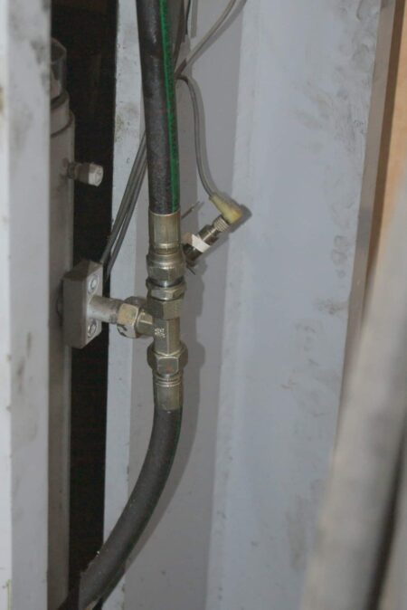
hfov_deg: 16.6
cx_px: 204
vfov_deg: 24.6
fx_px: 1398
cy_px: 305
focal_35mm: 82
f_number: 5.6
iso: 800
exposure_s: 1/80
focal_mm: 55
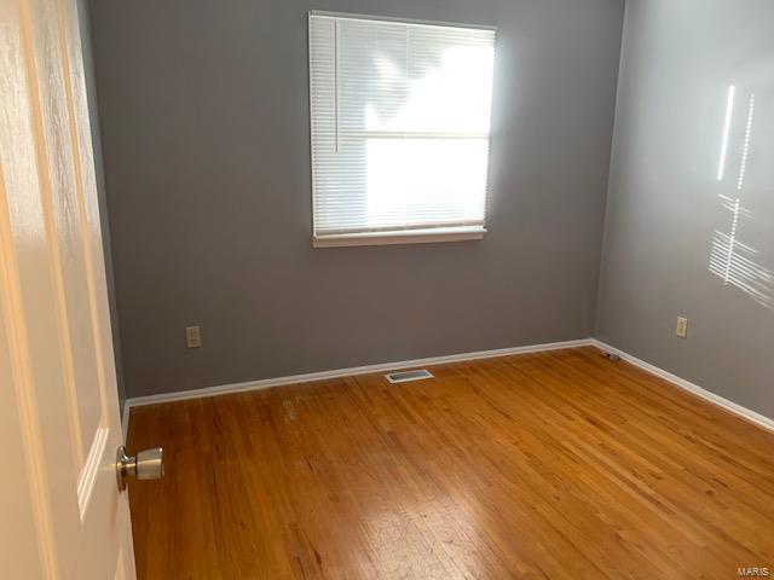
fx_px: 581
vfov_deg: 53.1
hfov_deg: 67.3
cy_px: 290
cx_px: 387
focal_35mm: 26
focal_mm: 4.25
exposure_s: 1/60
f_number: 1.8
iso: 250
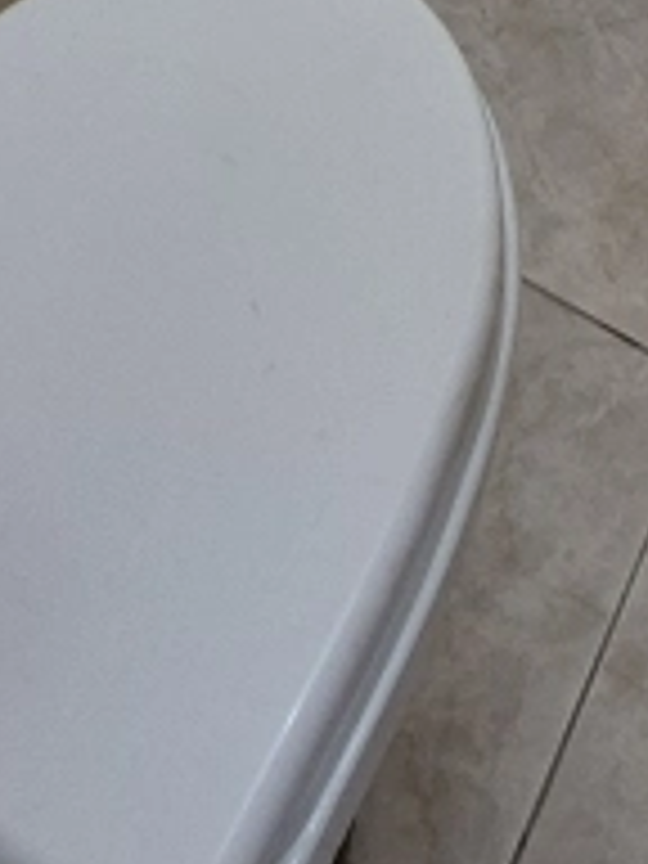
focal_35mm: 73
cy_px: -896
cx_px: 436
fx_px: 1822
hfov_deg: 20.1
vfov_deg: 17.8
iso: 125
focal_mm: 1.74
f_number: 2.2
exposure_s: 1/50
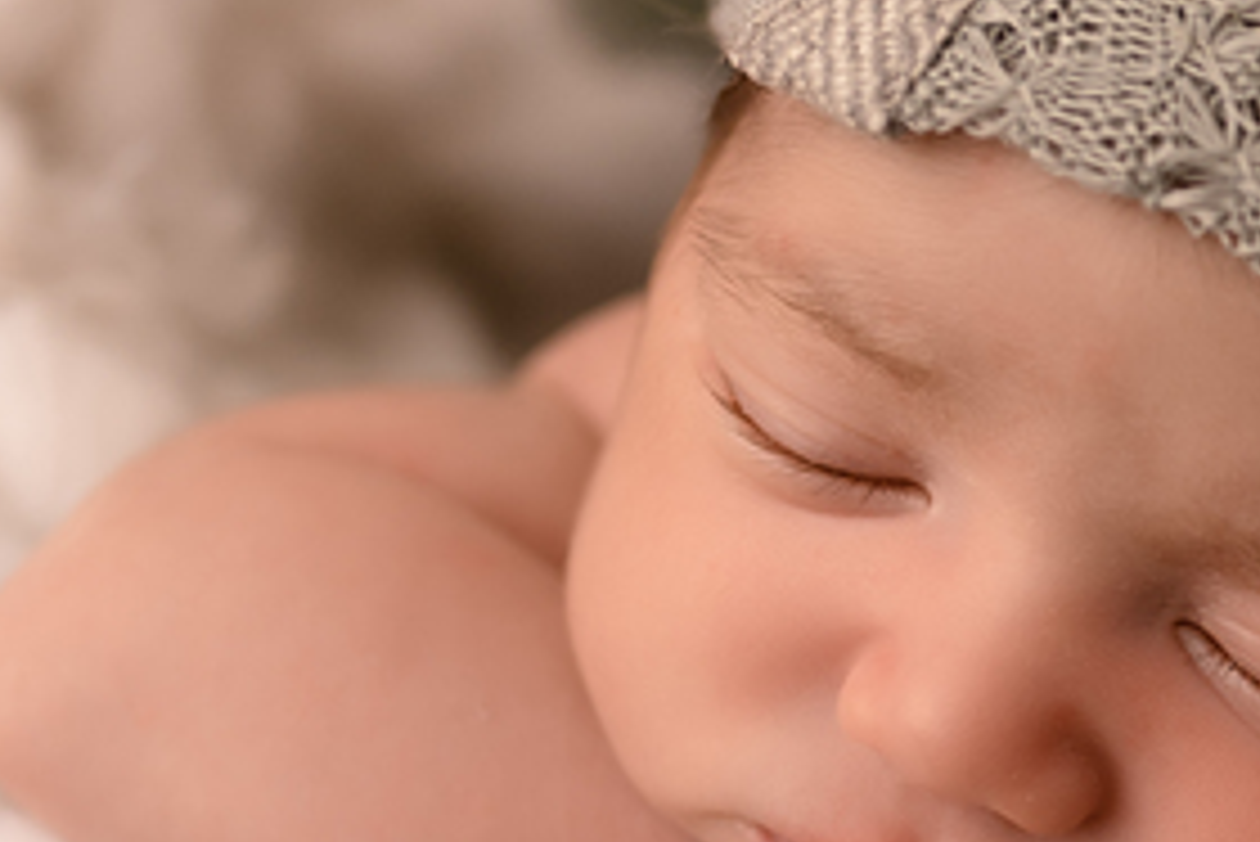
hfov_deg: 13.3
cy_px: 669
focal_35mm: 150
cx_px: 1544
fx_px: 5252
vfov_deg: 9.1
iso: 100
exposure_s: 1/100
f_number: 2.5
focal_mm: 35
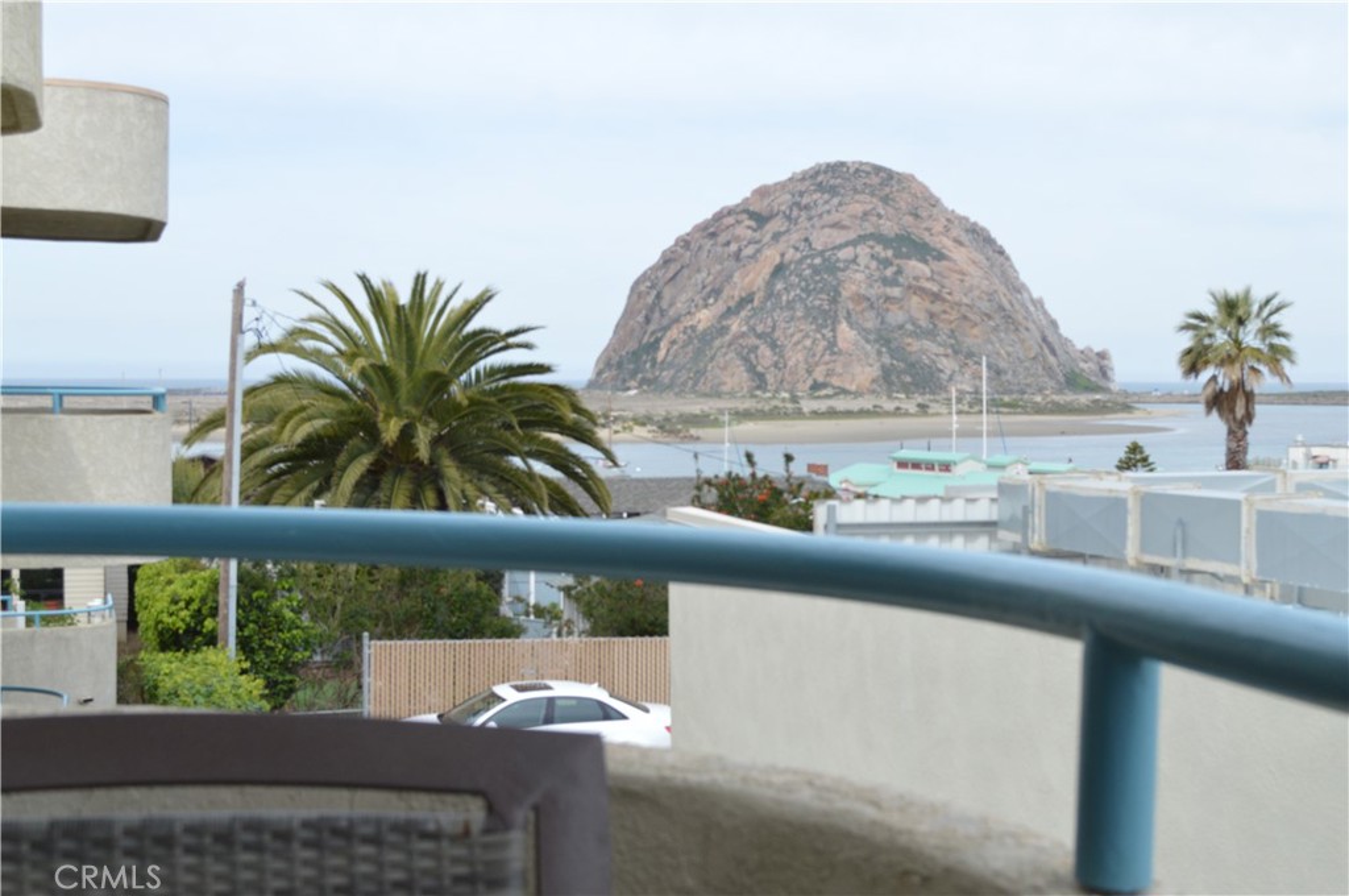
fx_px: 1965
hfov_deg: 37.9
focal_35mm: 52
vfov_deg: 25.7
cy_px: 448
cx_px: 674
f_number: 10
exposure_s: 1/400
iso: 400
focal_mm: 35
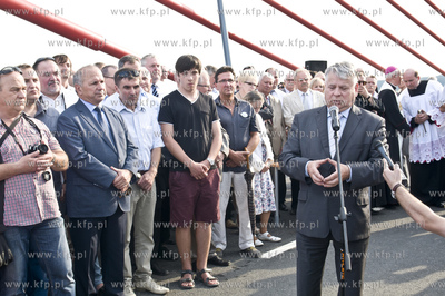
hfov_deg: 36.9
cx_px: 222
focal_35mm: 54
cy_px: 148
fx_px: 667
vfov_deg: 25.0
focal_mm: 36
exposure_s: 1/80
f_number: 7.1
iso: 250
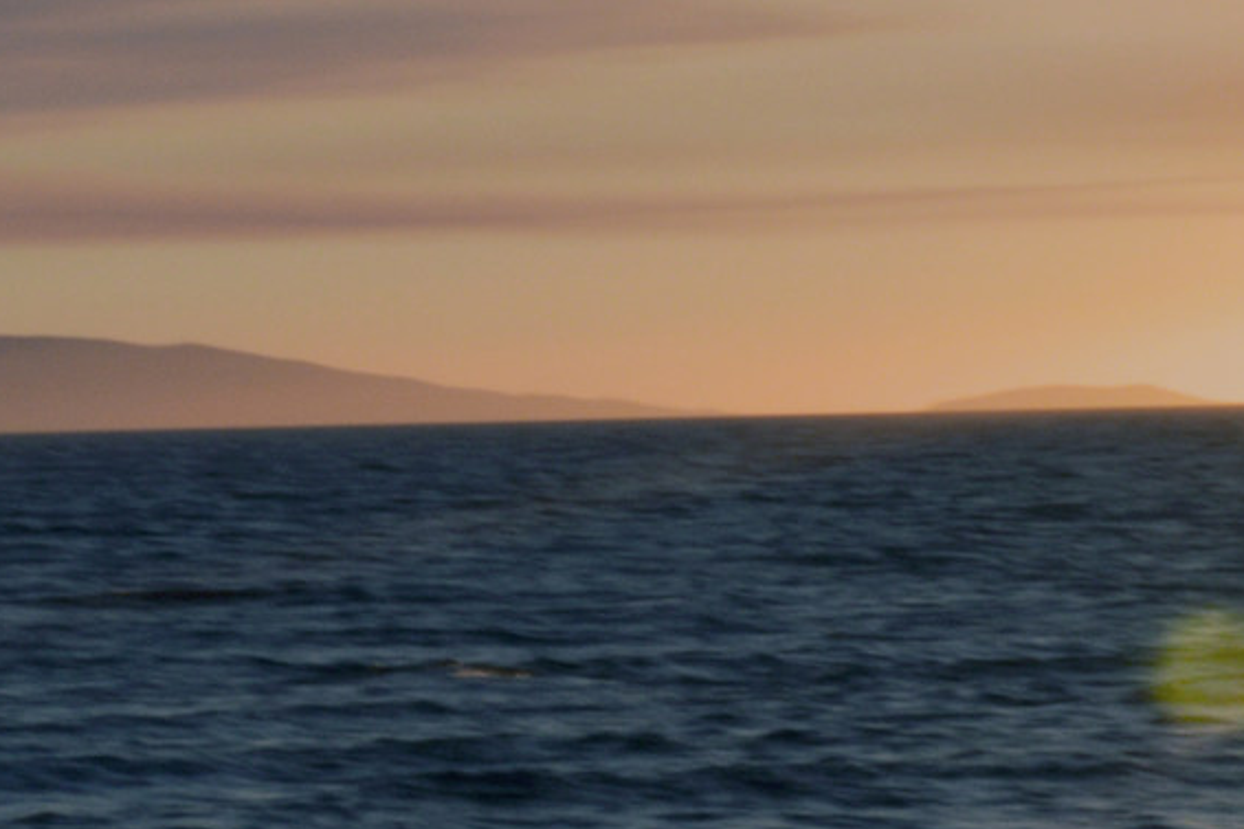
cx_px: 7
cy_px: 1488
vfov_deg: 6.2
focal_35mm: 216
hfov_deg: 9.5
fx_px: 7461
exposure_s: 1/20
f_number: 29
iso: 100
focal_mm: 34
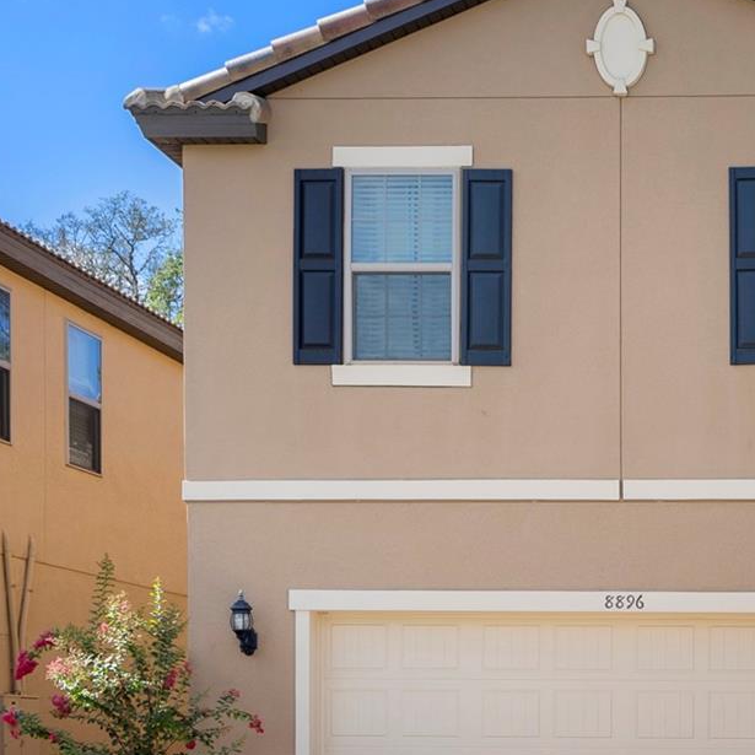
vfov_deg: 23.6
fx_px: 1801
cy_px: 491
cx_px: 835
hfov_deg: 22.3
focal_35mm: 73
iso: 80
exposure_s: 1/400
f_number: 5
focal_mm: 33
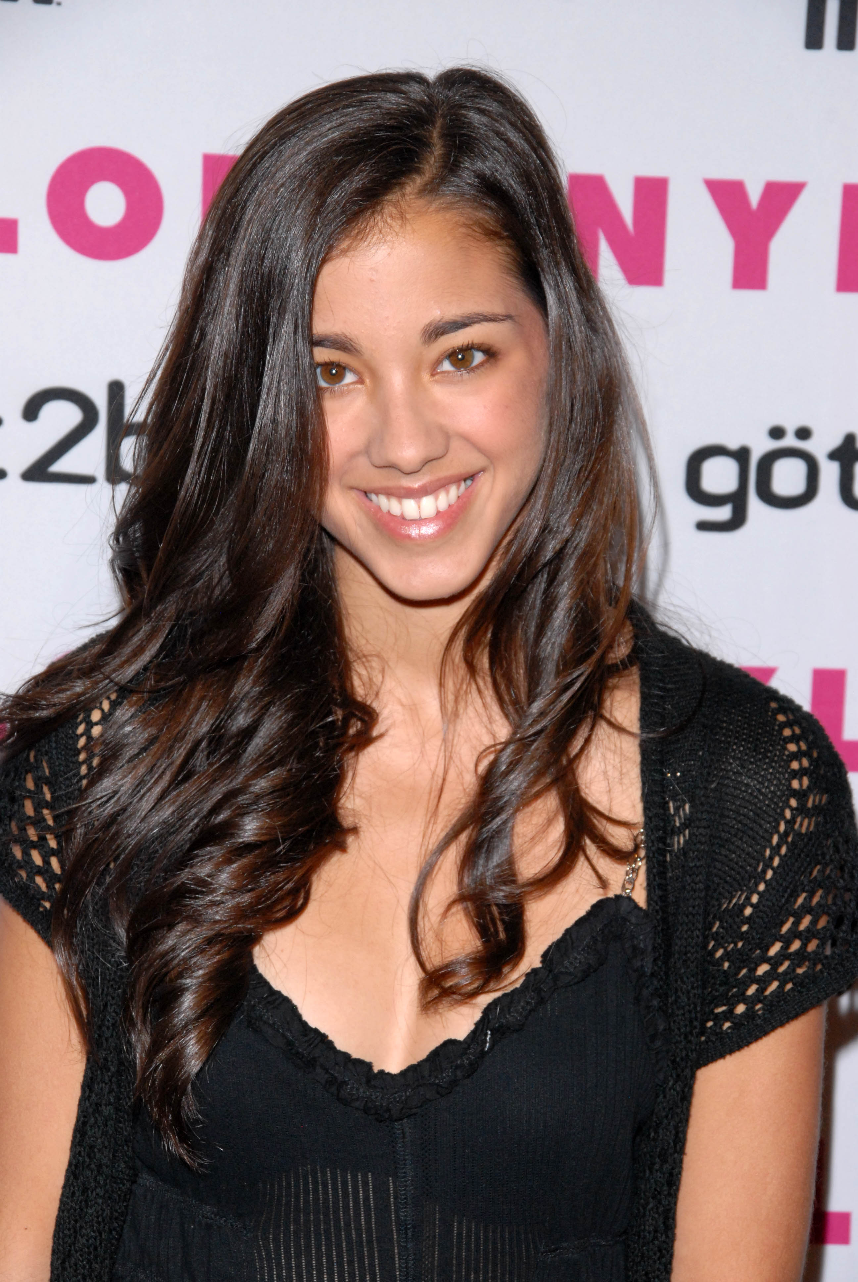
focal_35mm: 117
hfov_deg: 11.7
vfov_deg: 17.5
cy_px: 641
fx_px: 4171
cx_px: 429
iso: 500
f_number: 8
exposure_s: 1/250
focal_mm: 78
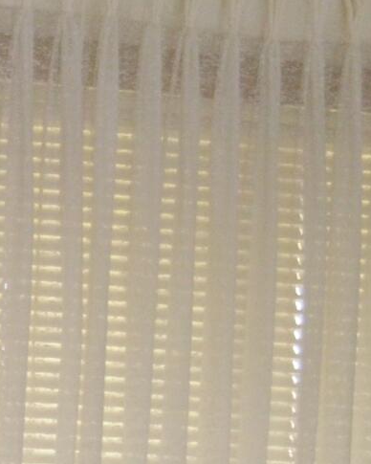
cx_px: -925
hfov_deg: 6.4
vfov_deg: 8.9
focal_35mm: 209
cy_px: 756
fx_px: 2869
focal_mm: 24
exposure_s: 1/60
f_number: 4
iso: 560
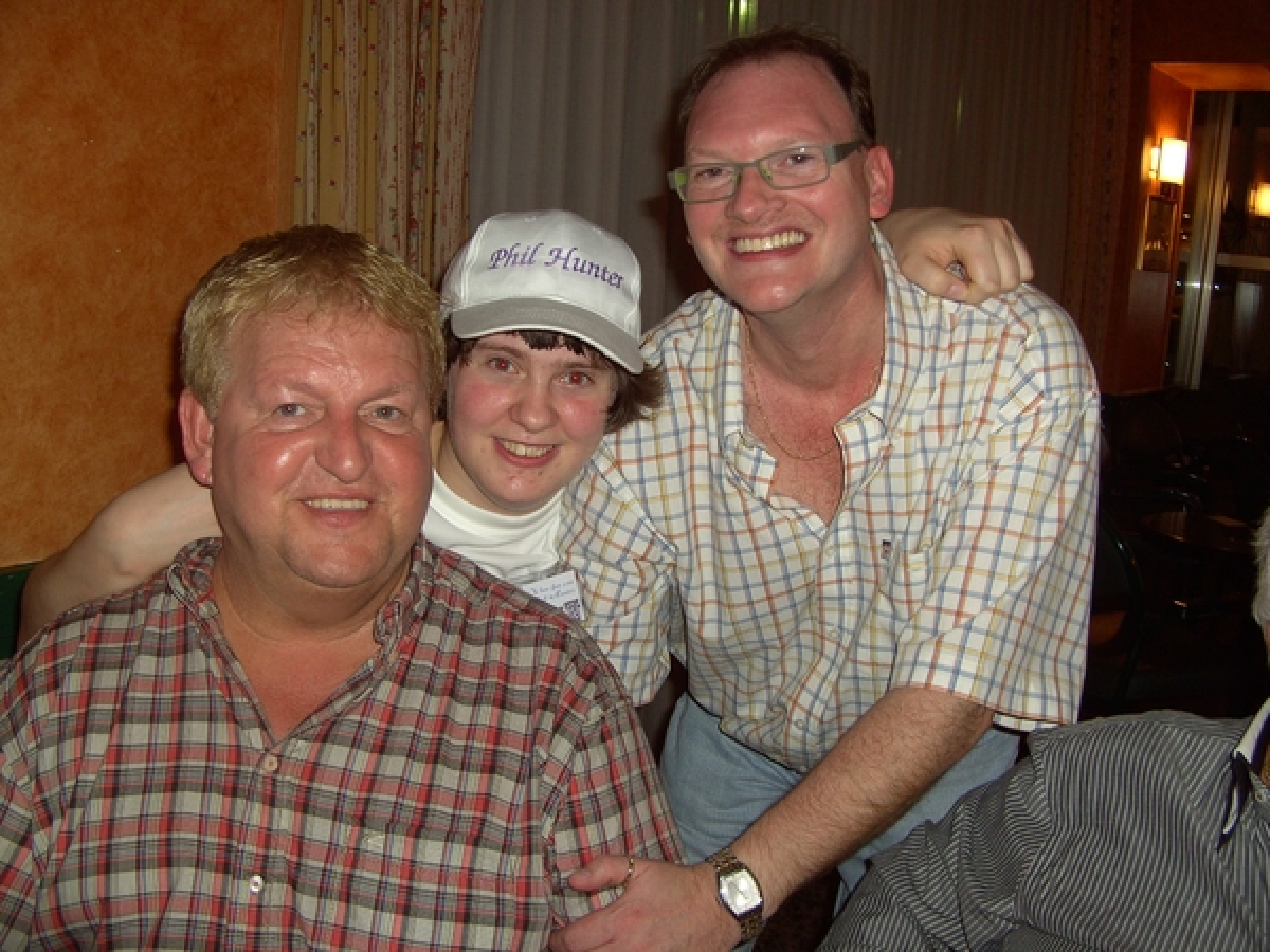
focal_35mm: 37
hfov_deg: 50.1
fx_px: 1357
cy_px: 476
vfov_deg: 38.7
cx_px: 635
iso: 64
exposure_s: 1/50
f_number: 2.8
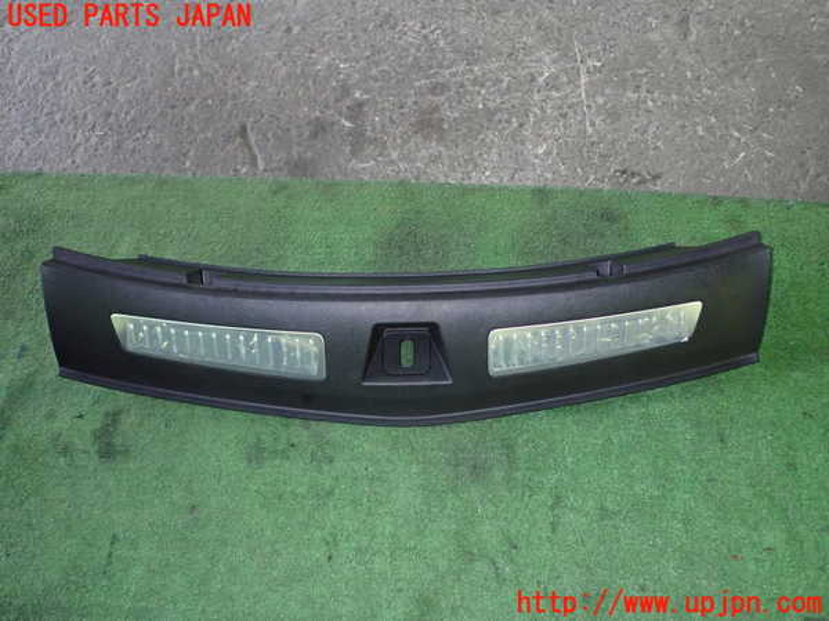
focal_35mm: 32
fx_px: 766
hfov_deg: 56.8
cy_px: 310
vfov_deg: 44.2
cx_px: 414
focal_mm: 5.79
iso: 500
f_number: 2.4
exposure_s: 1/30
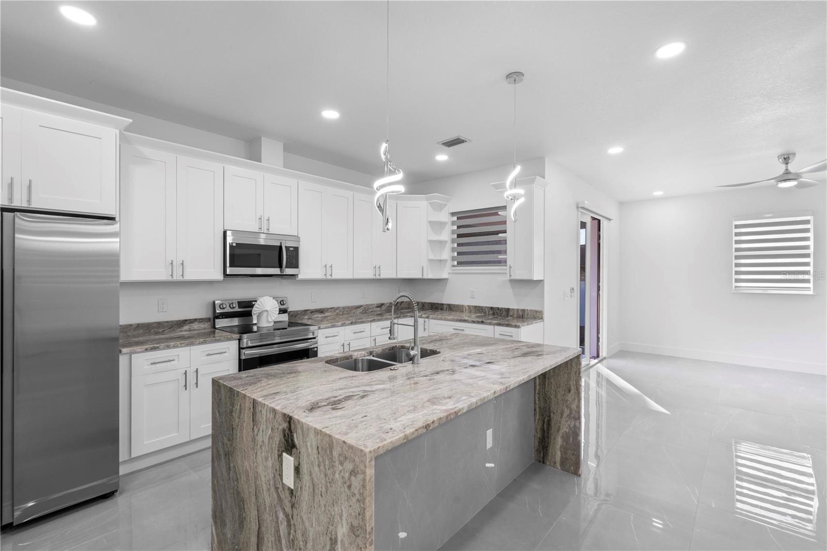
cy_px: 276
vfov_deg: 73.7
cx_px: 414
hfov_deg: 96.7
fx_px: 367
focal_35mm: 16
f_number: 9
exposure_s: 1/4
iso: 250
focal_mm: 16
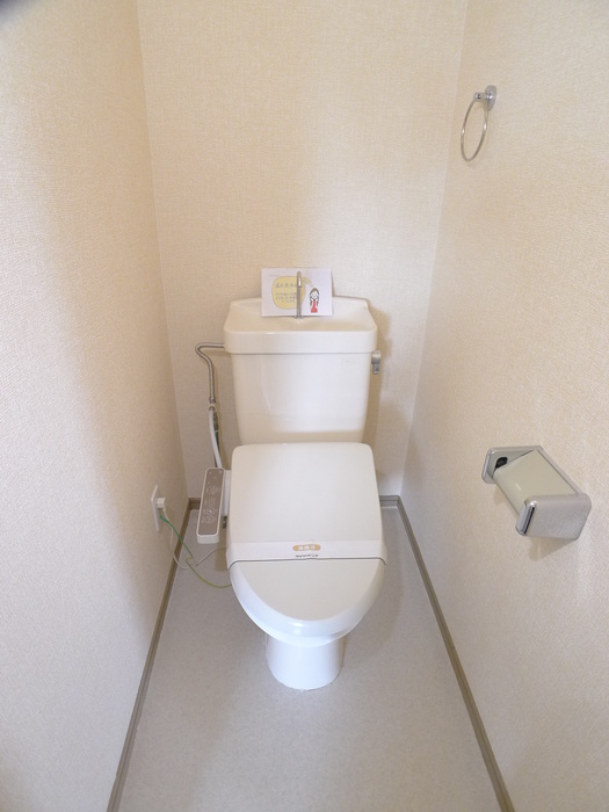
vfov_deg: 71.6
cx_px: 304
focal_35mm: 24
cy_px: 406
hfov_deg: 56.8
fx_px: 563
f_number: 2
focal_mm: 5.1
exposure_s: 1/25
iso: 400
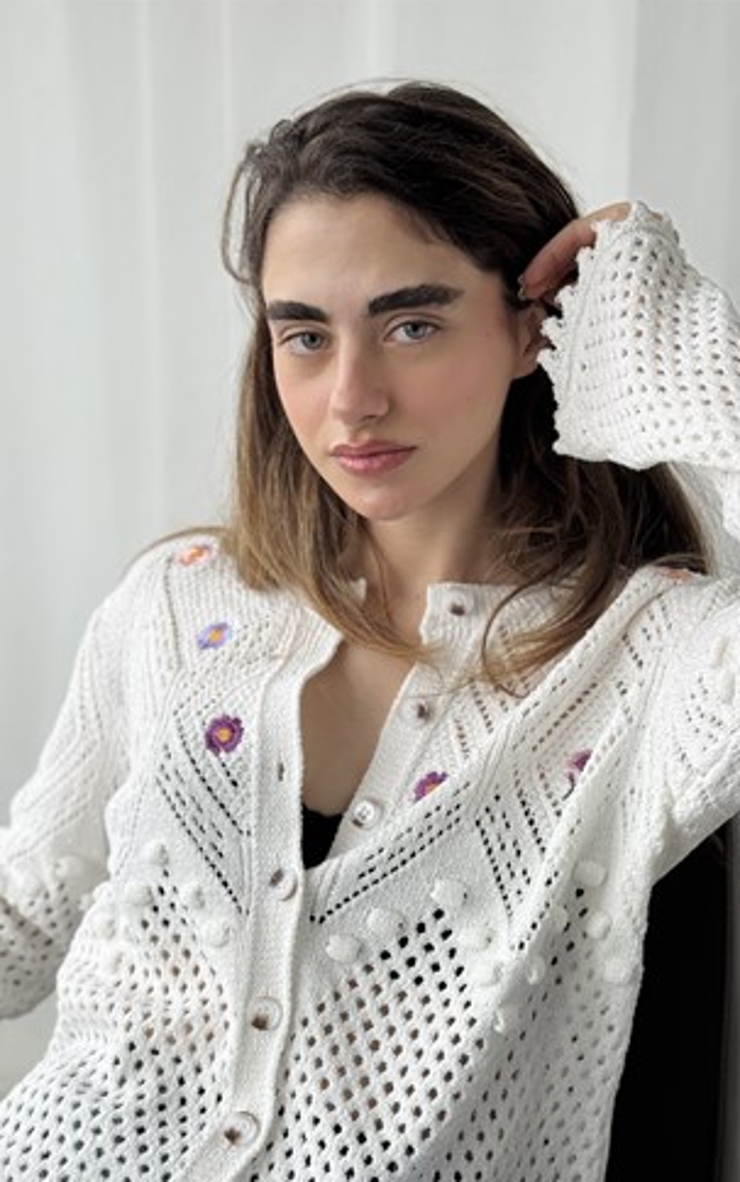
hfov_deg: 23.2
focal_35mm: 56
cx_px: 369
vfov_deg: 36.2
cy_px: 636
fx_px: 1805
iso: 64
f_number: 1.78
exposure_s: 1/237
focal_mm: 6.76
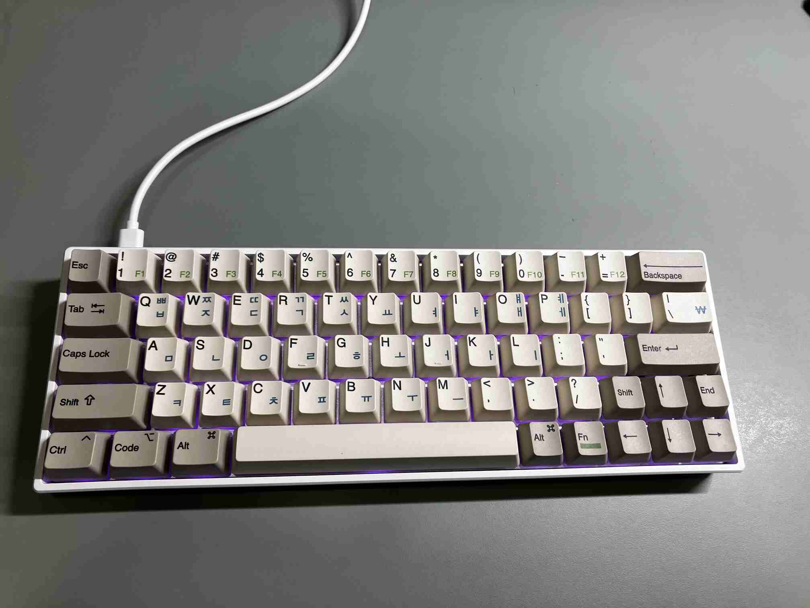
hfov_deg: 63.4
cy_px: 304
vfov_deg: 49.8
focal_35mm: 28
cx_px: 405
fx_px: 655
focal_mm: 3.99
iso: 50
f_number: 1.8
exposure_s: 1/120
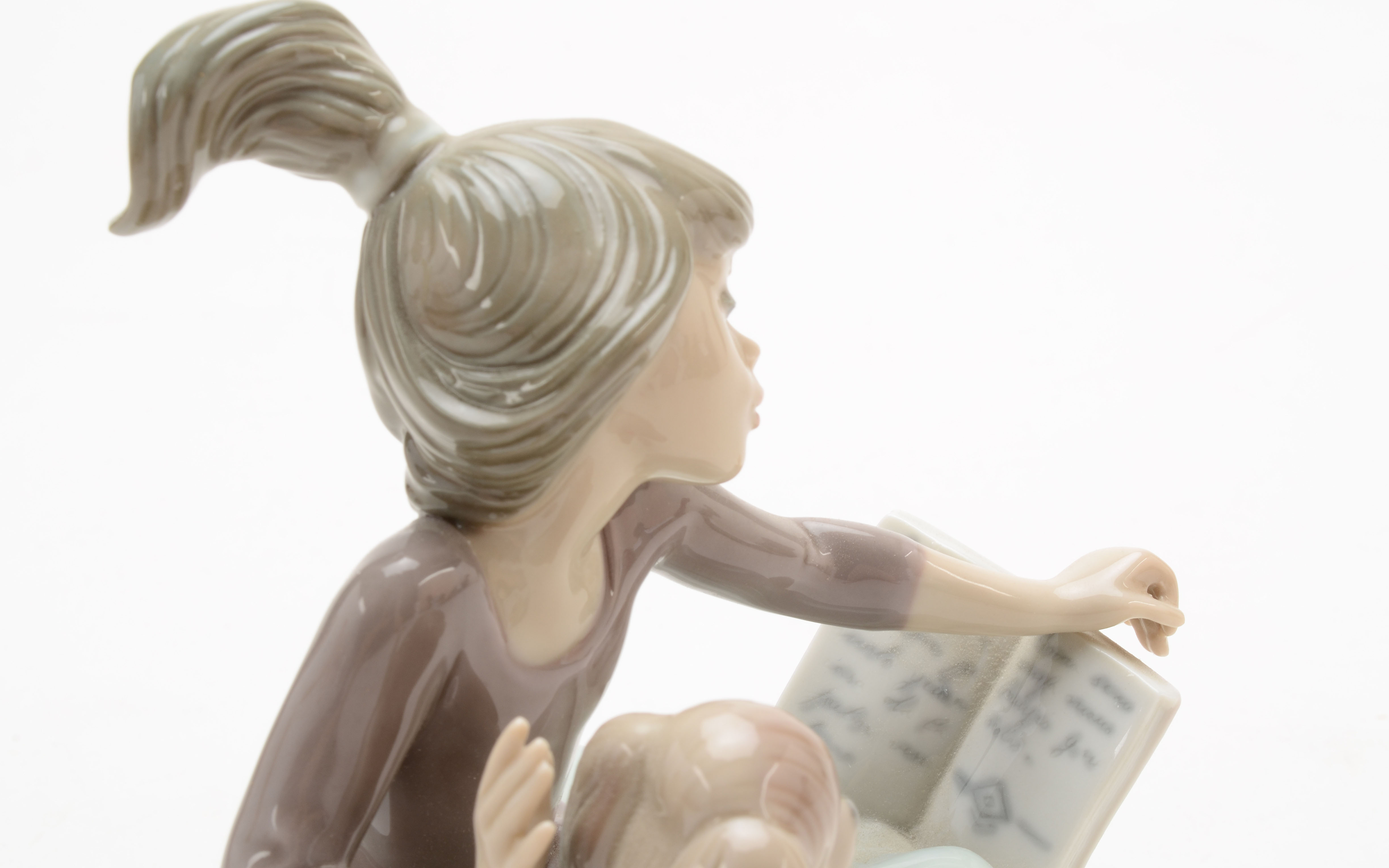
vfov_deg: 15.5
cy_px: 446
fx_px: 3199
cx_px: 693
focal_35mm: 85
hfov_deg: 24.5
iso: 100
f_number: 20
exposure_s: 1/160
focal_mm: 55
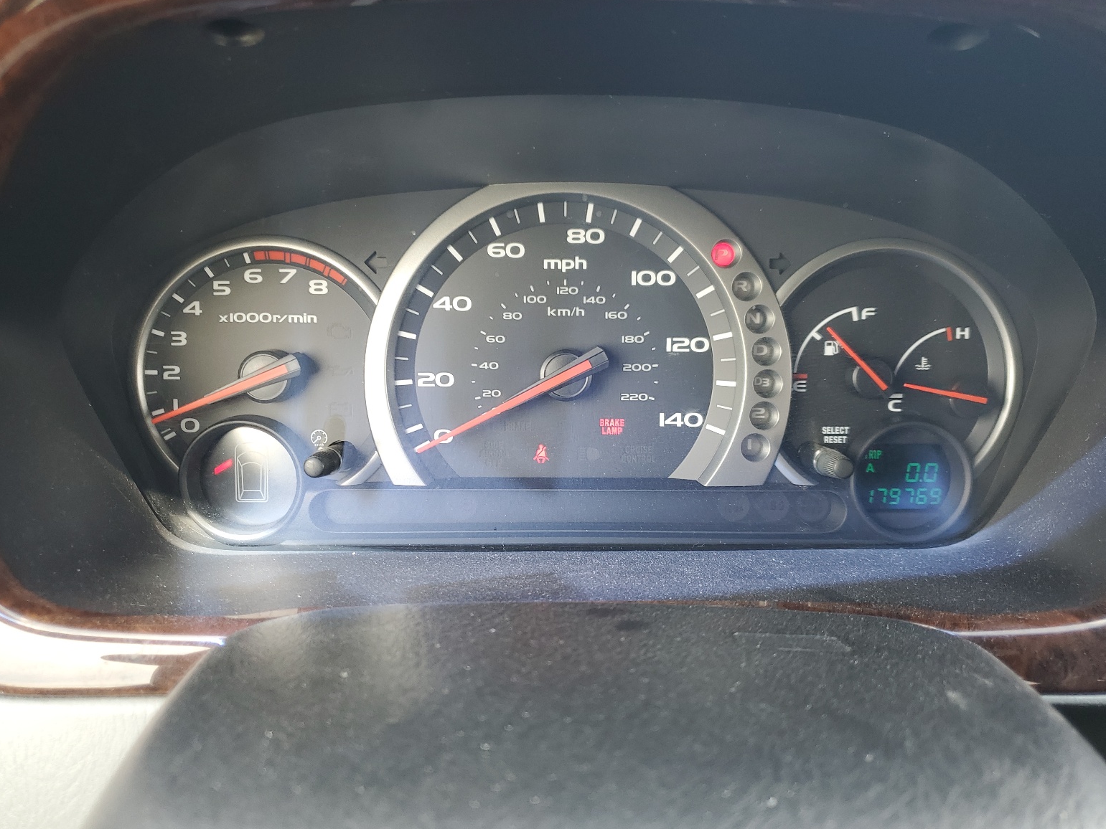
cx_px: 568
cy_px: 404
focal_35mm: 27
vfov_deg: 51.4
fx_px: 863
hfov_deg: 65.3
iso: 50
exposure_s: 1/60.2
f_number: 1.5
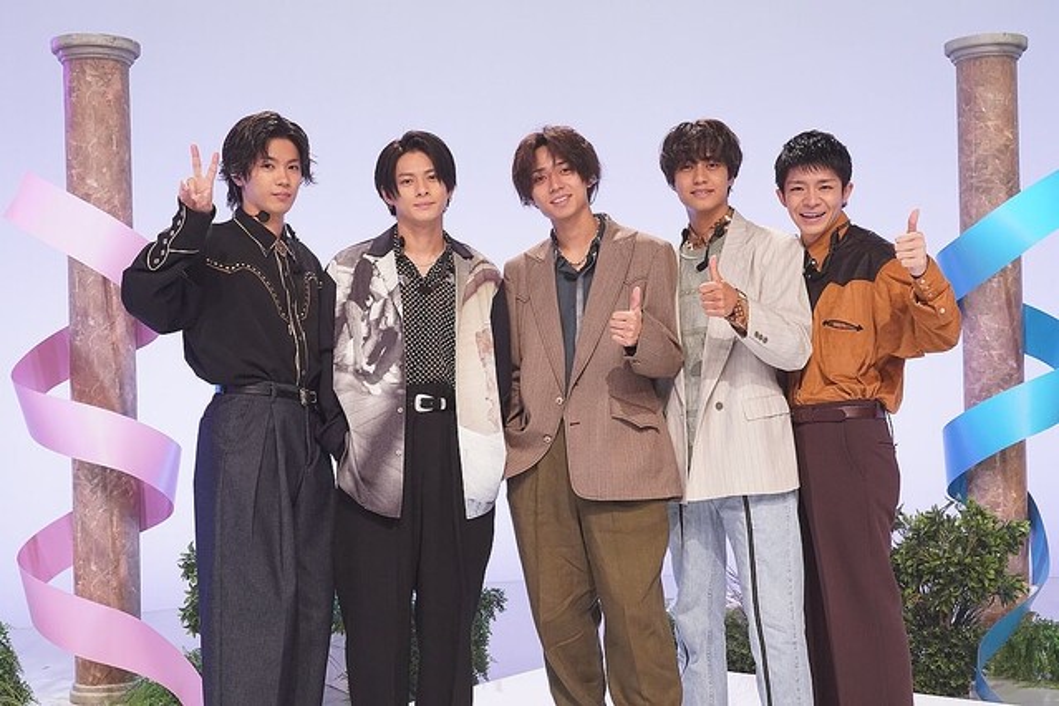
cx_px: 530
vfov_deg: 28.1
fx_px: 1412
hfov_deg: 41.1
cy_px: 353
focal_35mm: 48
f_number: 7.1
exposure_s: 1/250
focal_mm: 48
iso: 4000
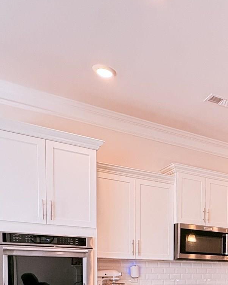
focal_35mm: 42
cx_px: 273
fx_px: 354
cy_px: 287
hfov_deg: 30.4
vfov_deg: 38.7
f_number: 2.2
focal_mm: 2.22
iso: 320
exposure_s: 1/60
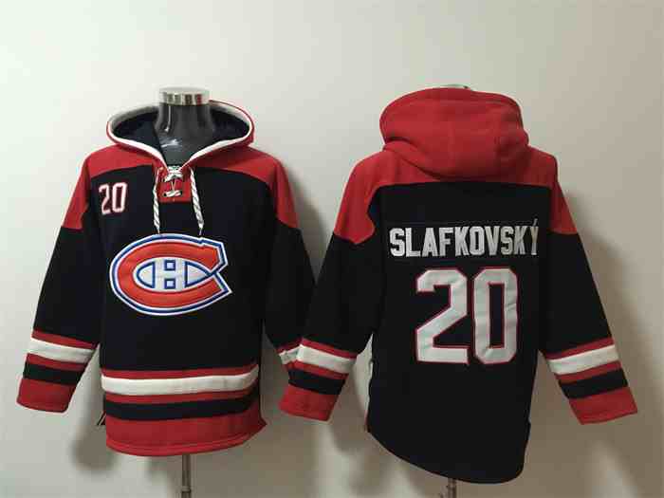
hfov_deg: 61.7
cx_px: 332
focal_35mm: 29
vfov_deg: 48.2
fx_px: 556
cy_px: 249
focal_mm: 4.15
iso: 200
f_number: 2.2
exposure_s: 1/8
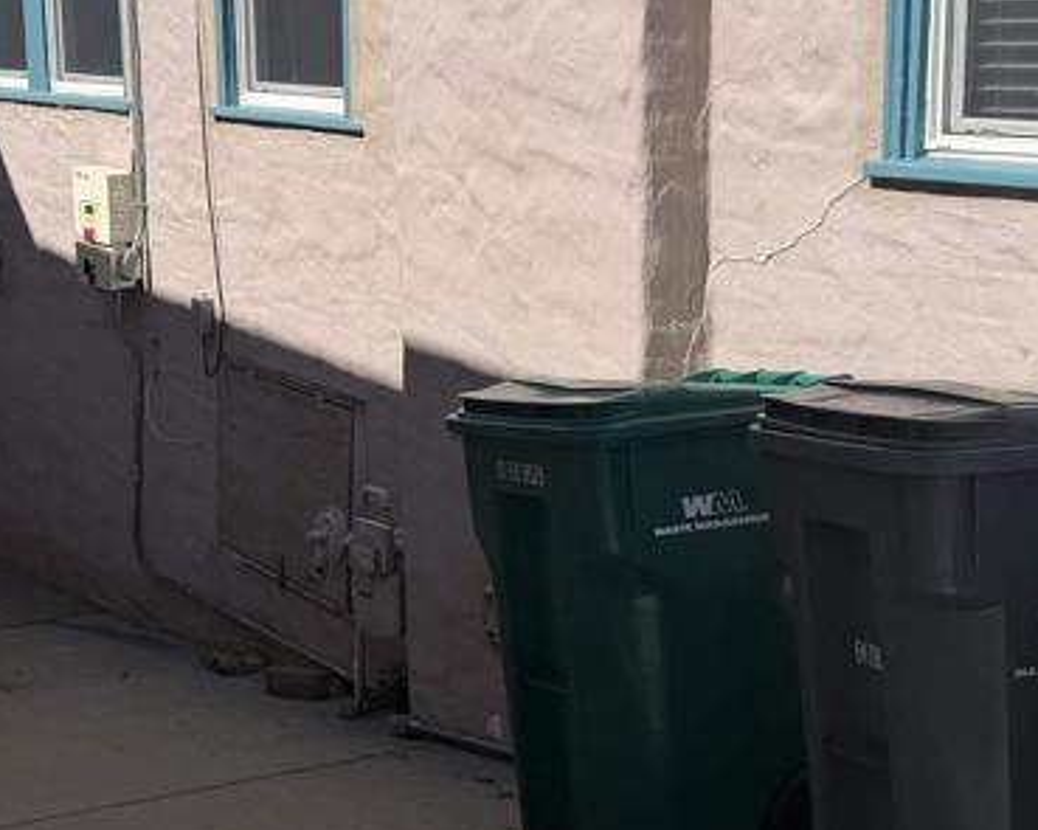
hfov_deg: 29.0
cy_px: 329
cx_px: 394
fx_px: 1996
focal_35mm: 65
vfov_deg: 23.4
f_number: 1.78
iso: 80
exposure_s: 1/6711
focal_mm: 6.76
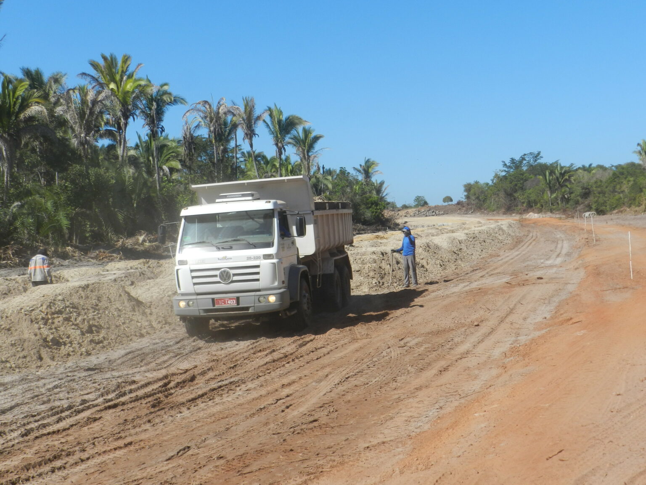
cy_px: 242
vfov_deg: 31.5
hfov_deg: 41.2
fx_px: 858
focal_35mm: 46
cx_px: 323
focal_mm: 8.1
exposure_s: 1/1250
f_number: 4.2
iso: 160
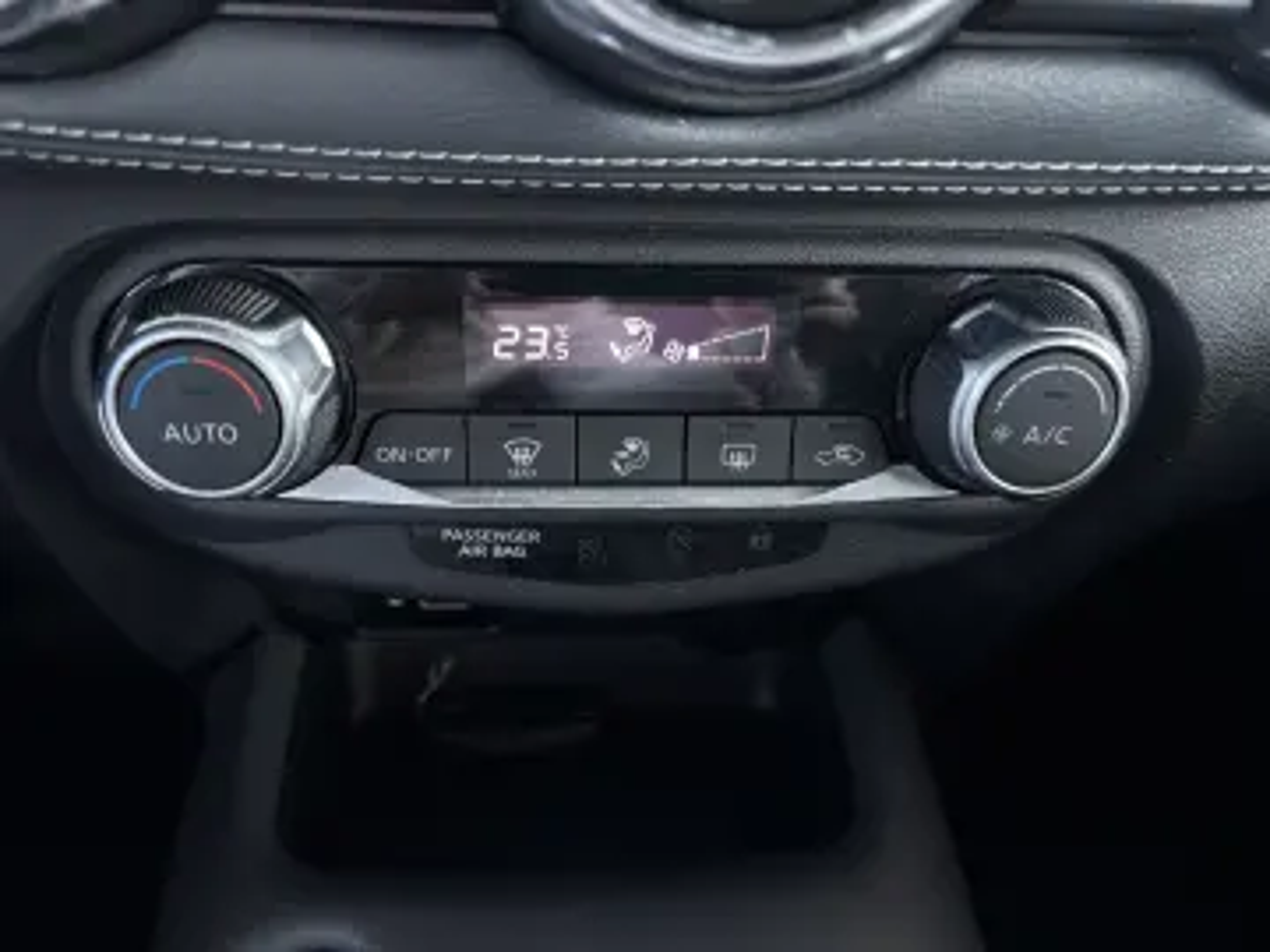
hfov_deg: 67.3
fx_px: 954
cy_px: 476
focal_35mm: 26
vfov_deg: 53.1
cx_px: 635
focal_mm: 5.96
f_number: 1.6
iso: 250
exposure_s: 1/60
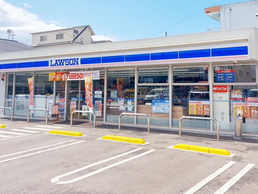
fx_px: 283
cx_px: 164
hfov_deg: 48.4
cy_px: 66
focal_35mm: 38
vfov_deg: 37.4
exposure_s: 1/1294
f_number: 1.8
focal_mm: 5.23
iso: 25
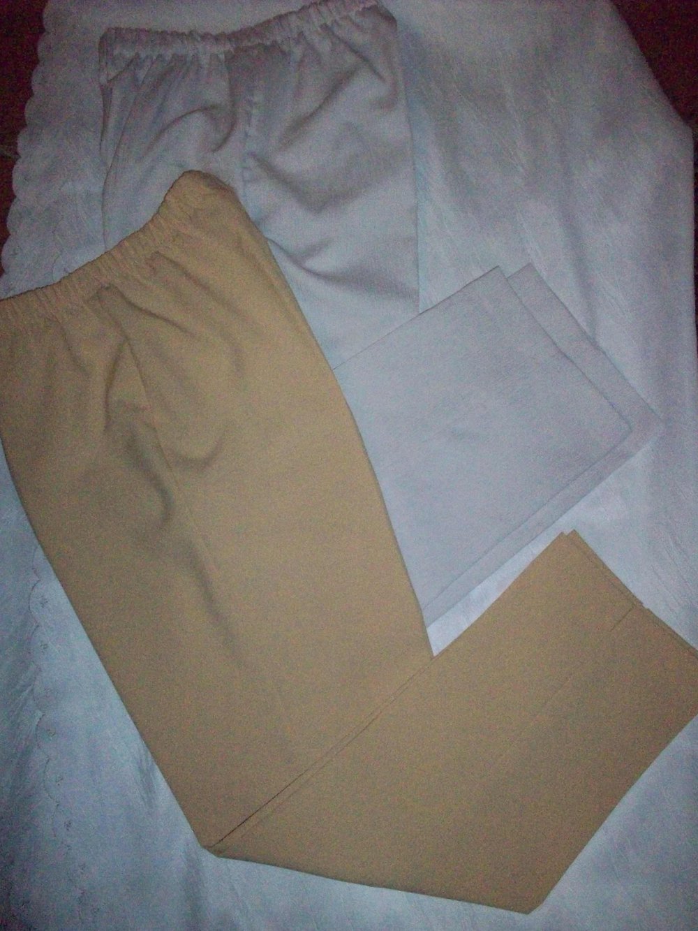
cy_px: 466
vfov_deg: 50.1
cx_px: 349
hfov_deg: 38.7
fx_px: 995
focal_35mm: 37
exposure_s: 1/128
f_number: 2.8
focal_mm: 6.2
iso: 800
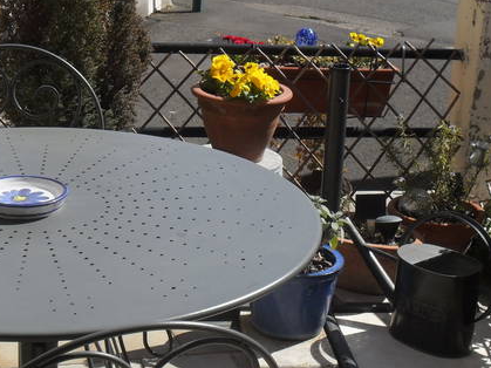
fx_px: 1177
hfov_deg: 23.4
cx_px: 145
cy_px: 257
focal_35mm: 83
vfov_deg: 17.7
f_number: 4.5
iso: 100
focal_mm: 7.8
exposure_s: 1/750
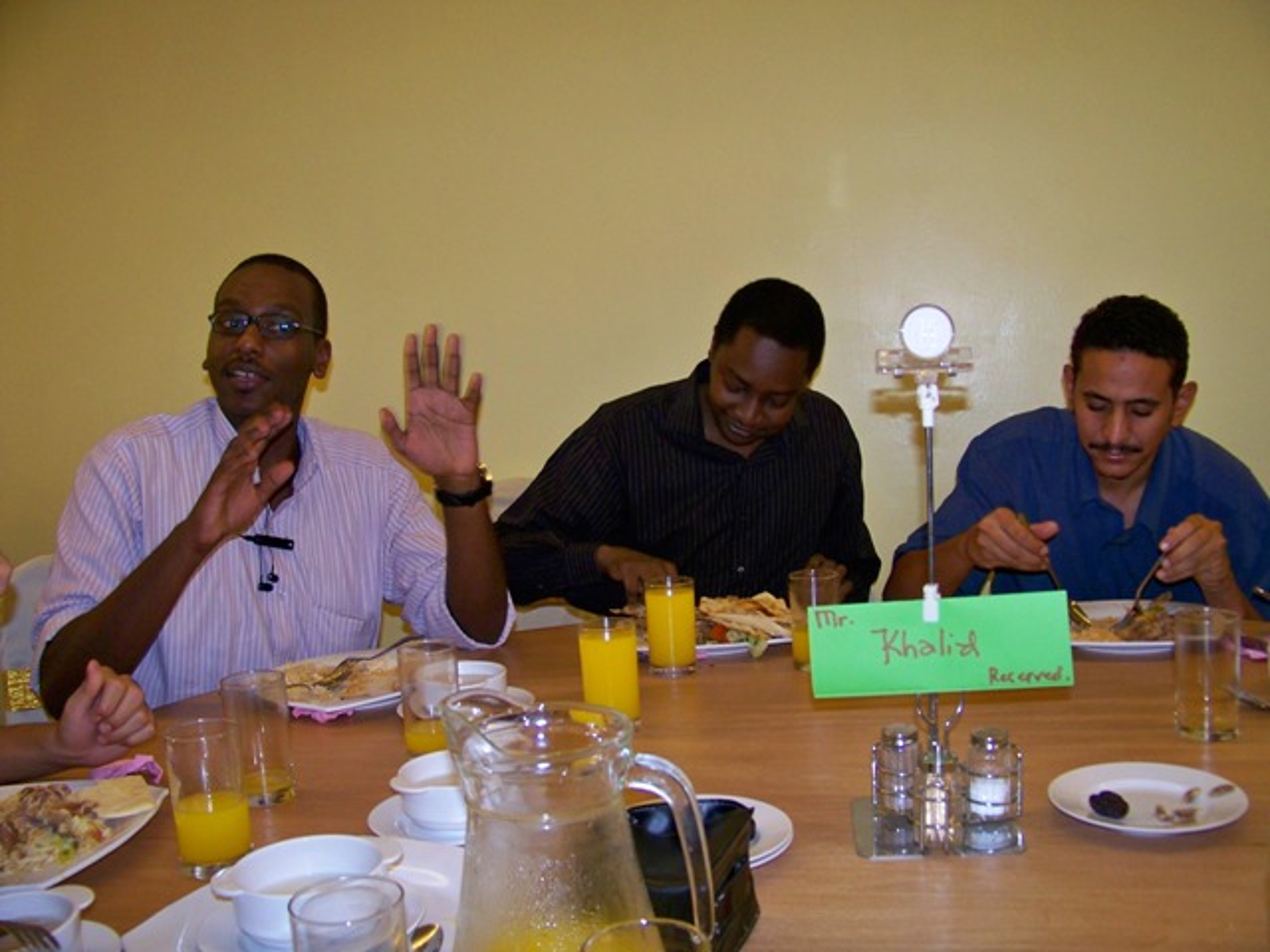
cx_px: 635
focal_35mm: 33
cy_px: 476
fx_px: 1211
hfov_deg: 55.4
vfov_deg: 42.9
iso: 200
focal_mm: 5.85
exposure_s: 1/30
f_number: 2.8
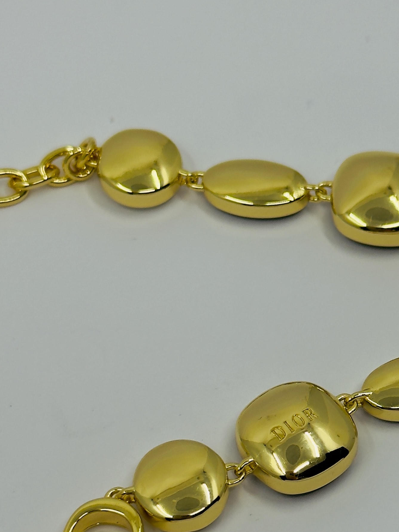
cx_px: 342
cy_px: 392
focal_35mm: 109
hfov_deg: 13.5
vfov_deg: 17.9
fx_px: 1675
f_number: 1.78
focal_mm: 6.76
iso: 64
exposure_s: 1/2415
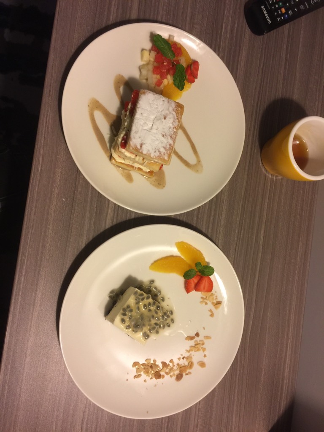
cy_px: 216
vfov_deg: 61.7
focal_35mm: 29
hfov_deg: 48.2
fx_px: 362
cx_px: 162
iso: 40
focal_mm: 4.15
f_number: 2.2
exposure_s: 1/17
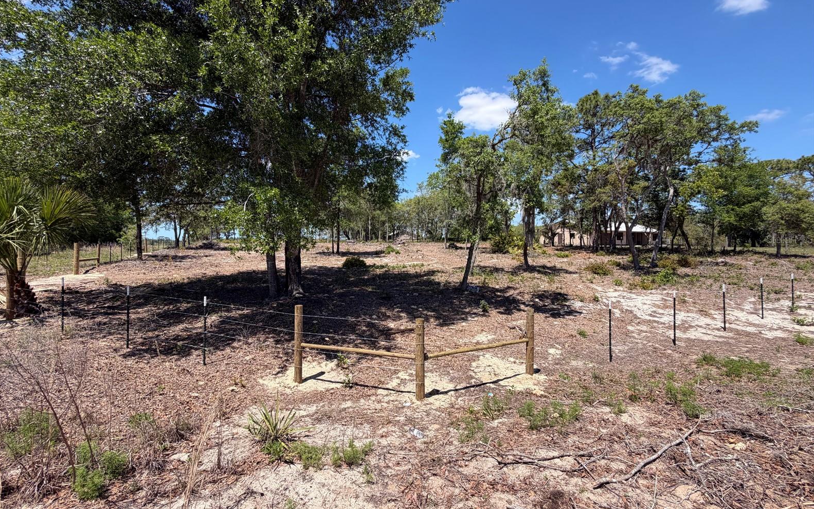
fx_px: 333
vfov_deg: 74.7
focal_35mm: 15
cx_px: 404
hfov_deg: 101.5
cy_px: 239
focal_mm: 2.22
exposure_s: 1/770
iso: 32
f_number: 2.2
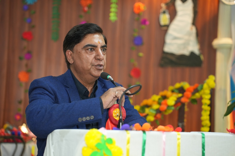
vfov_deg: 18.4
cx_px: 118
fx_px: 483
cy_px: 78
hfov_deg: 27.3
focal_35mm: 74
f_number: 2.8
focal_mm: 74
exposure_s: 1/125
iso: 2500
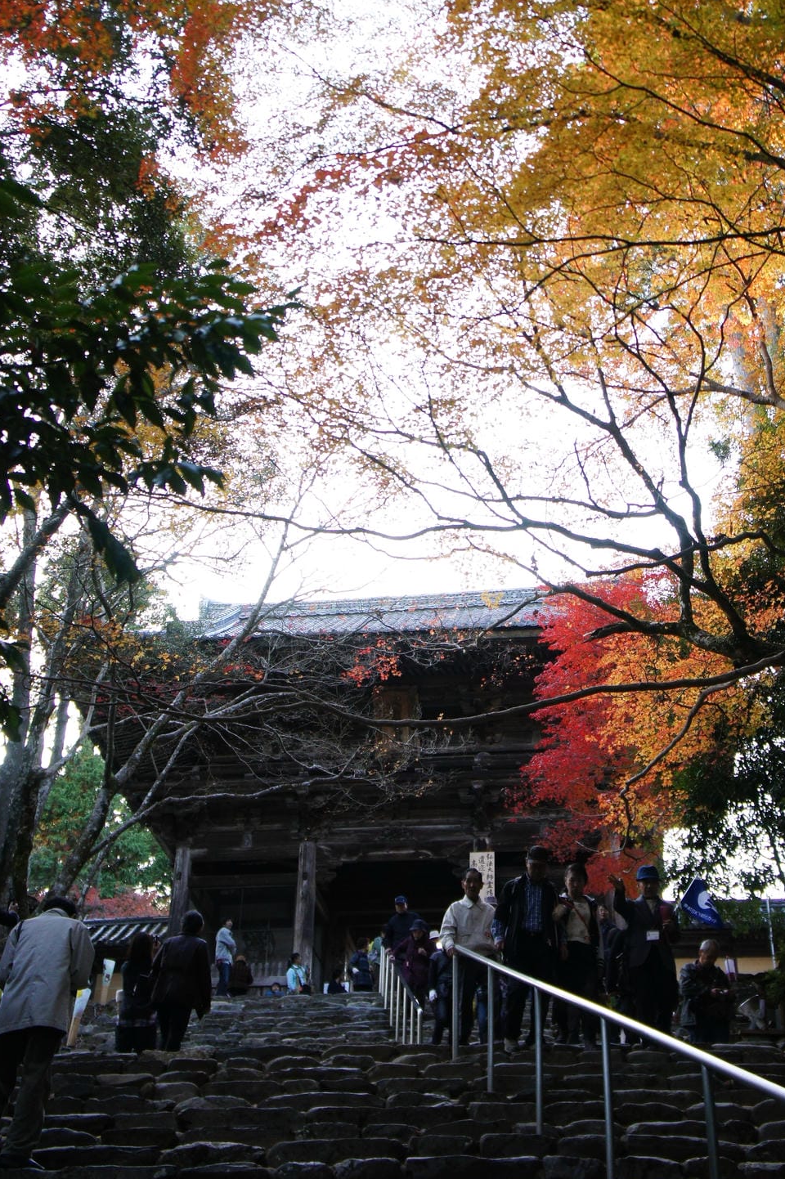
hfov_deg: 29.7
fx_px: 1473
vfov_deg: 43.4
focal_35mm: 45
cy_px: 484
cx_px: 487
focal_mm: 24
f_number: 4
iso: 800
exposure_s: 1/250
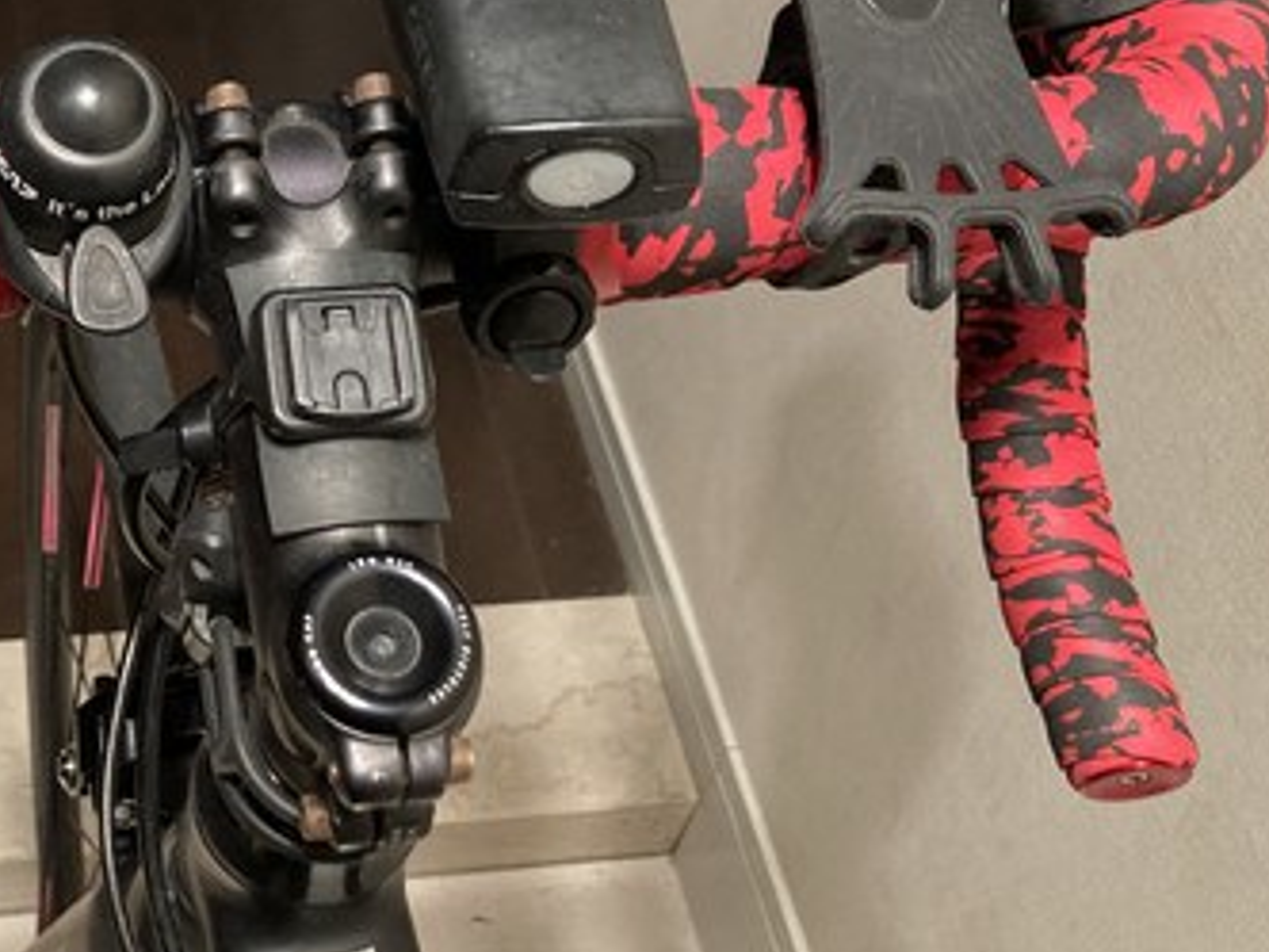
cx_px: 195
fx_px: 1980
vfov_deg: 27.0
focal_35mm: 54
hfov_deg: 34.1
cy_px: 401
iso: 320
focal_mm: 3.99
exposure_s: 1/40
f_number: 1.8
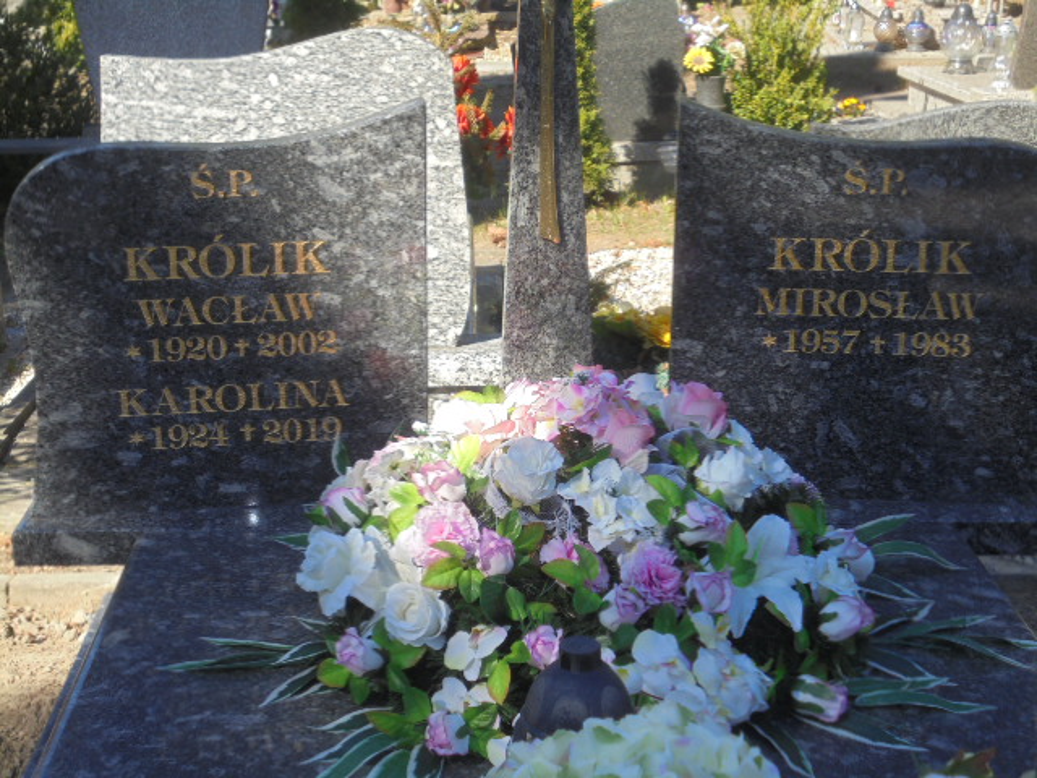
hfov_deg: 34.3
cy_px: 389
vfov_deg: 26.1
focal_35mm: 56
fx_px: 1678
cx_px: 518
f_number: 5.2
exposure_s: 1/200
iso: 100
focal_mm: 10.1
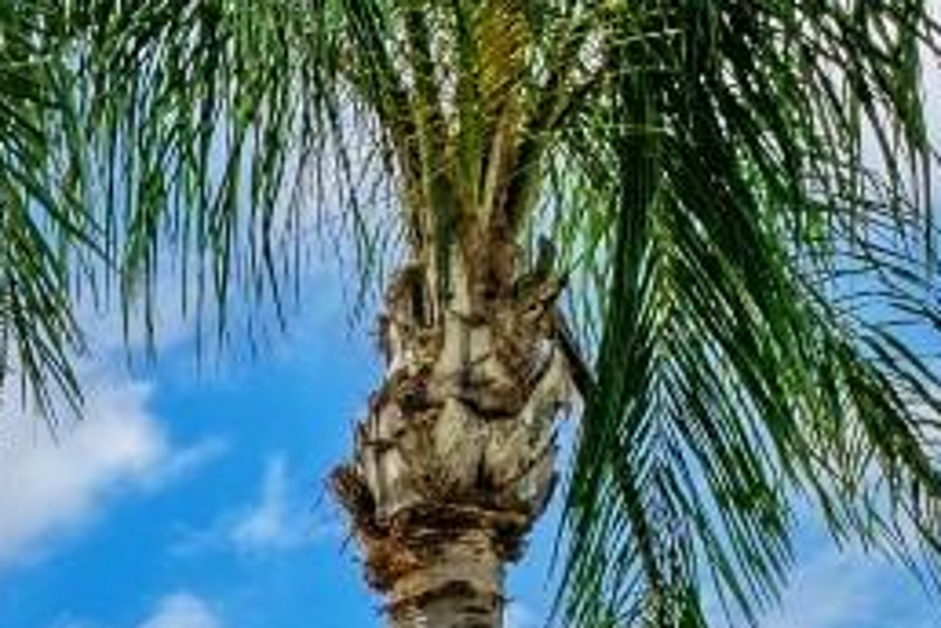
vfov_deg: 9.2
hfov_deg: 12.0
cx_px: -1557
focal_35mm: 124
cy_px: 1780
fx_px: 3241
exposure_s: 1/2000
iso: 200
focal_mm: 20
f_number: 9
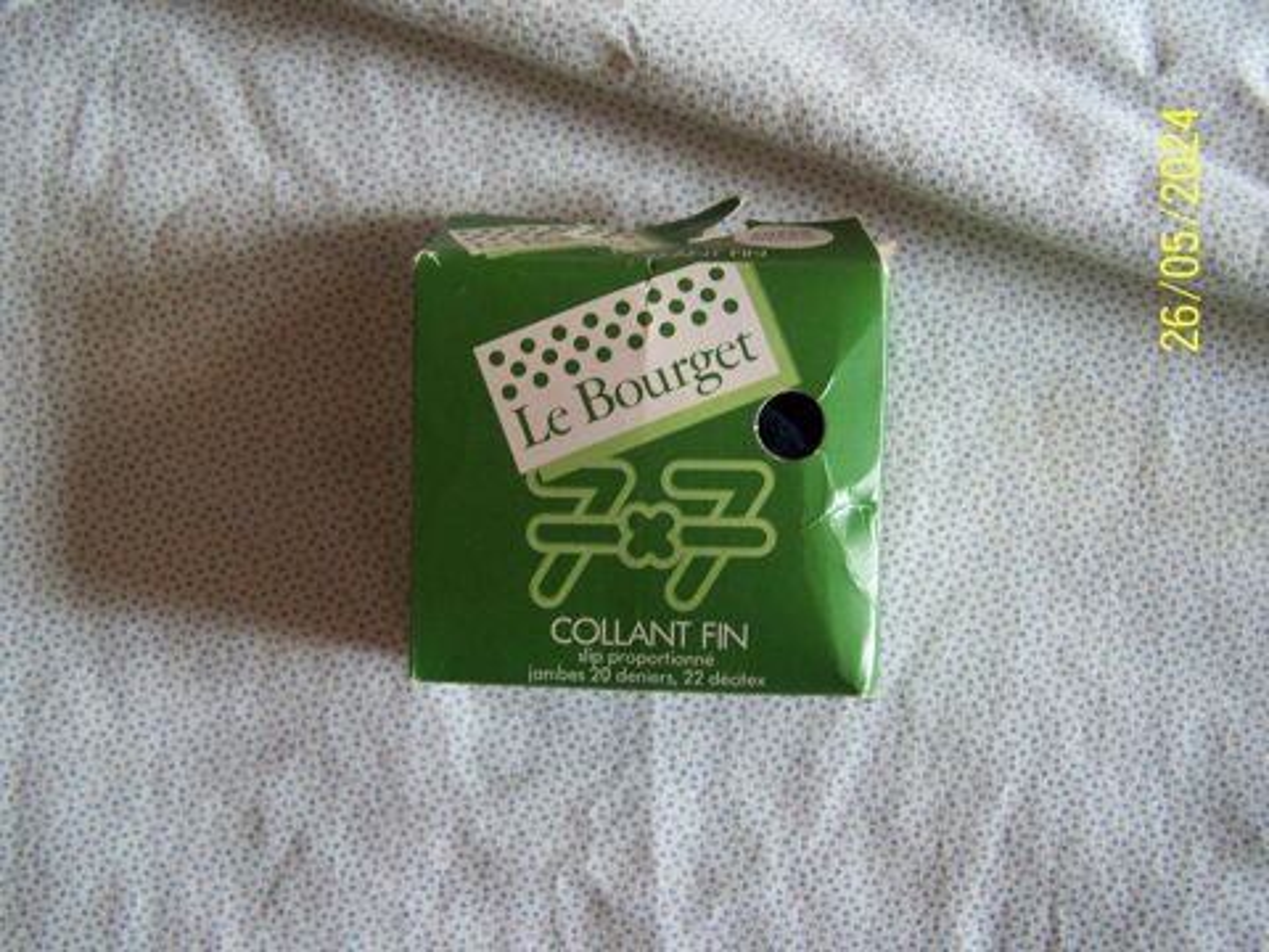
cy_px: 476
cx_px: 634
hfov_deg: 49.0
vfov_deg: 37.7
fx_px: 1393
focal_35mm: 38
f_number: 2.8
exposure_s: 1/20
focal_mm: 6.3
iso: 140
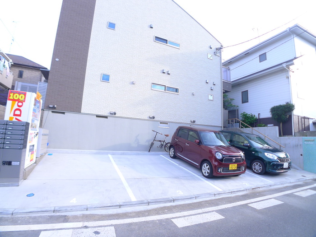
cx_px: 158
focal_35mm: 24
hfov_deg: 71.6
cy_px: 118
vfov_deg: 56.8
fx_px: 219
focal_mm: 5.1
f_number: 2.8
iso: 80
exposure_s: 1/160
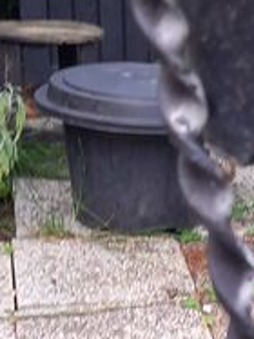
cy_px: 381
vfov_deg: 14.4
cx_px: 403
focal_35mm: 134
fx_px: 1312
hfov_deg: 10.6
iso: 80
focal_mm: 4.65
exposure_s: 1/50
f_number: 1.8
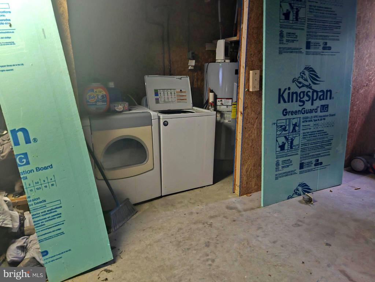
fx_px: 249
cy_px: 141
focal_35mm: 23
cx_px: 188
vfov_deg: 58.9
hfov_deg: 73.9
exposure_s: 1/15
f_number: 1.8
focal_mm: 5.4
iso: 250
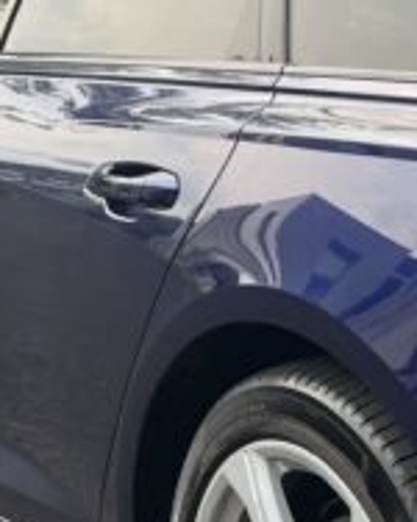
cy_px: 211
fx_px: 1669
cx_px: 639
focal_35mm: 108
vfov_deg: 17.8
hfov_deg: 13.4
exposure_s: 1/853
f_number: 1.5
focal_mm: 5.7
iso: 50
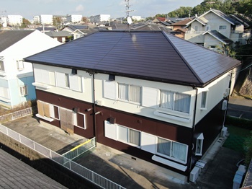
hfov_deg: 56.8
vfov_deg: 44.1
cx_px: 126
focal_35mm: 32
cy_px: 94
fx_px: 233
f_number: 3.1
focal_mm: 5.45
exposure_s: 1/640
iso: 100
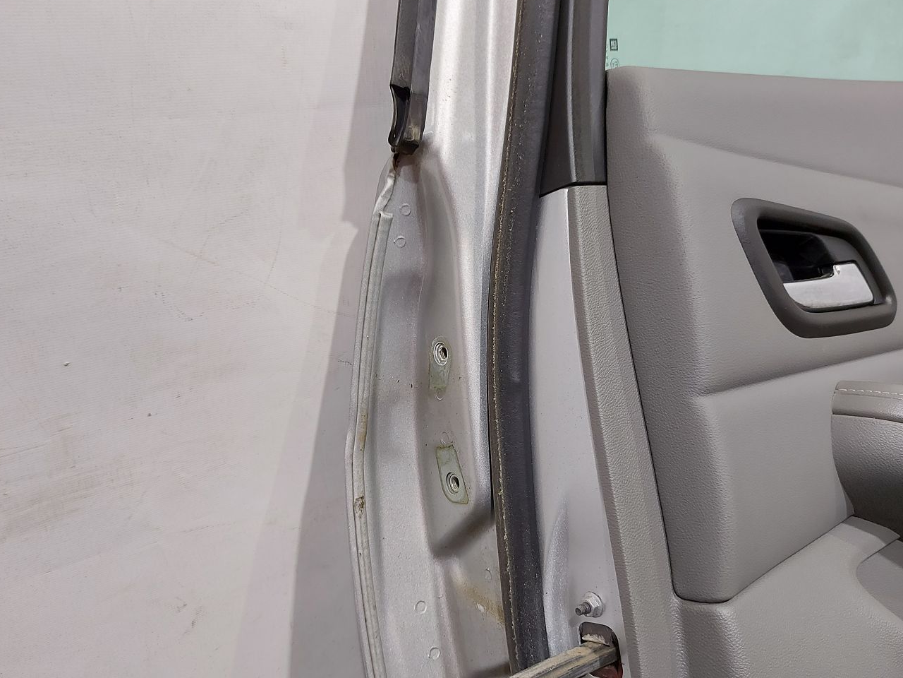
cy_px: 357
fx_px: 678
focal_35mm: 26
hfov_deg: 67.3
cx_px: 449
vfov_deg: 53.0
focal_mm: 5.23
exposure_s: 1/50
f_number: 1.8
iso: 200
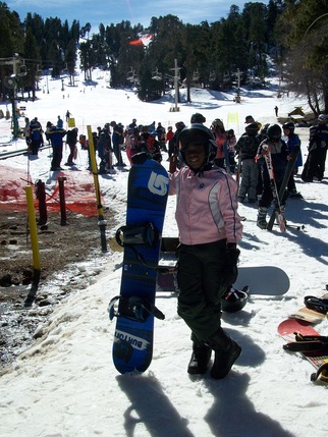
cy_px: 215
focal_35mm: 38
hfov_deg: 37.7
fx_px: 480
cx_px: 181
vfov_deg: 49.0
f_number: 5.5
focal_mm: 5.7
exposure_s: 1/728
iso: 80
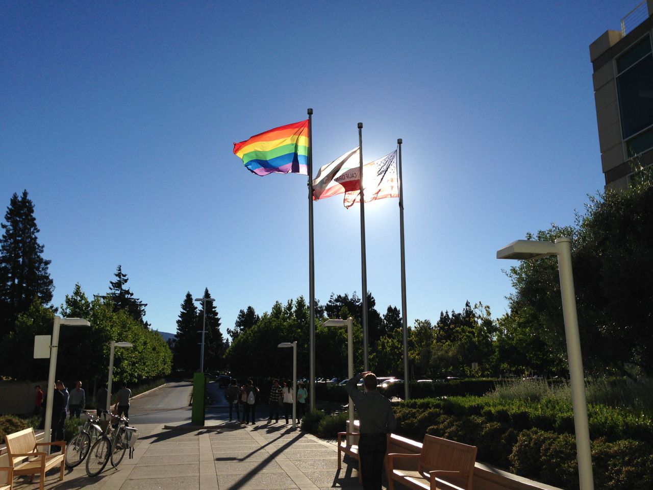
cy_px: 245
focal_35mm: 33
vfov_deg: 42.9
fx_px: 623
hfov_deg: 55.4
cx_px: 326
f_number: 2.4
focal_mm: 4.12
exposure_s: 1/3623
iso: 50
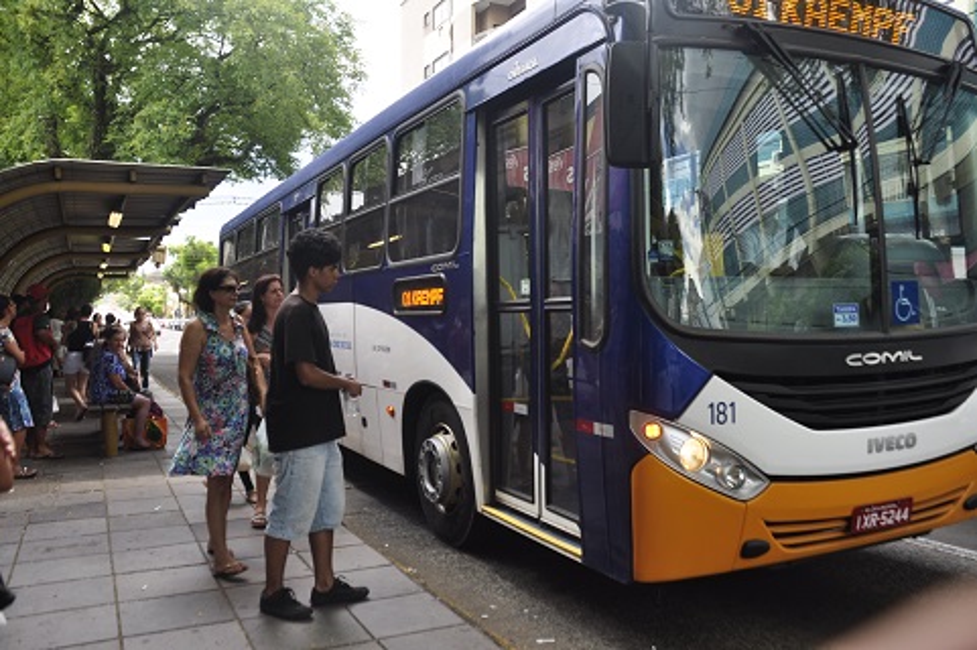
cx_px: 488
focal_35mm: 30
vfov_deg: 43.5
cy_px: 325
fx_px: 814
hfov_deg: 62.0
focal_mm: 20
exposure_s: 1/250
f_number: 3.5
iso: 200
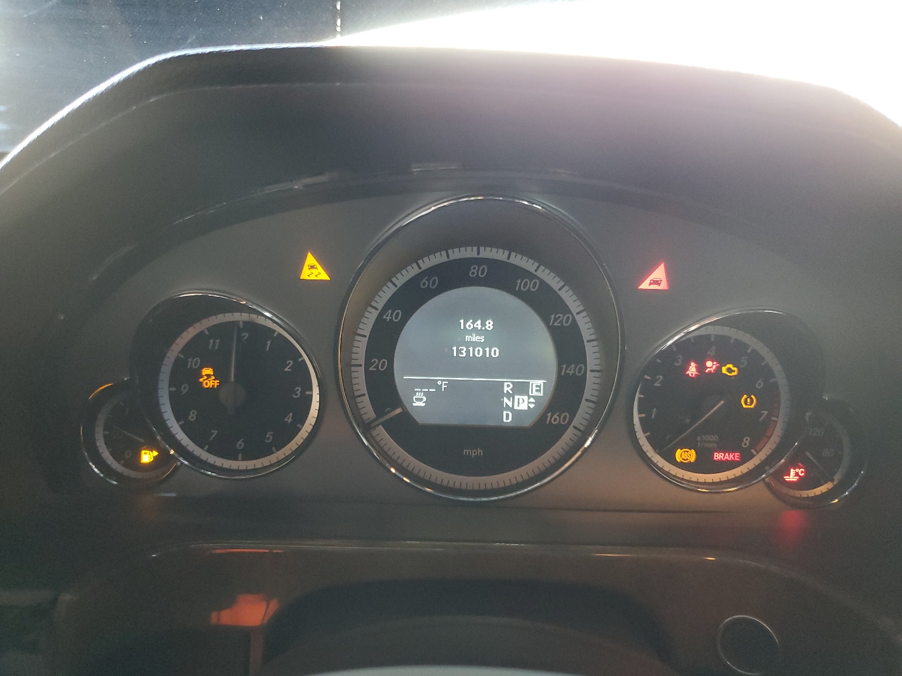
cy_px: 338
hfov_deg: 67.3
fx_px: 677
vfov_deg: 53.1
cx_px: 451
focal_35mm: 26
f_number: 1.5
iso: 302
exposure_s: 1/60.2
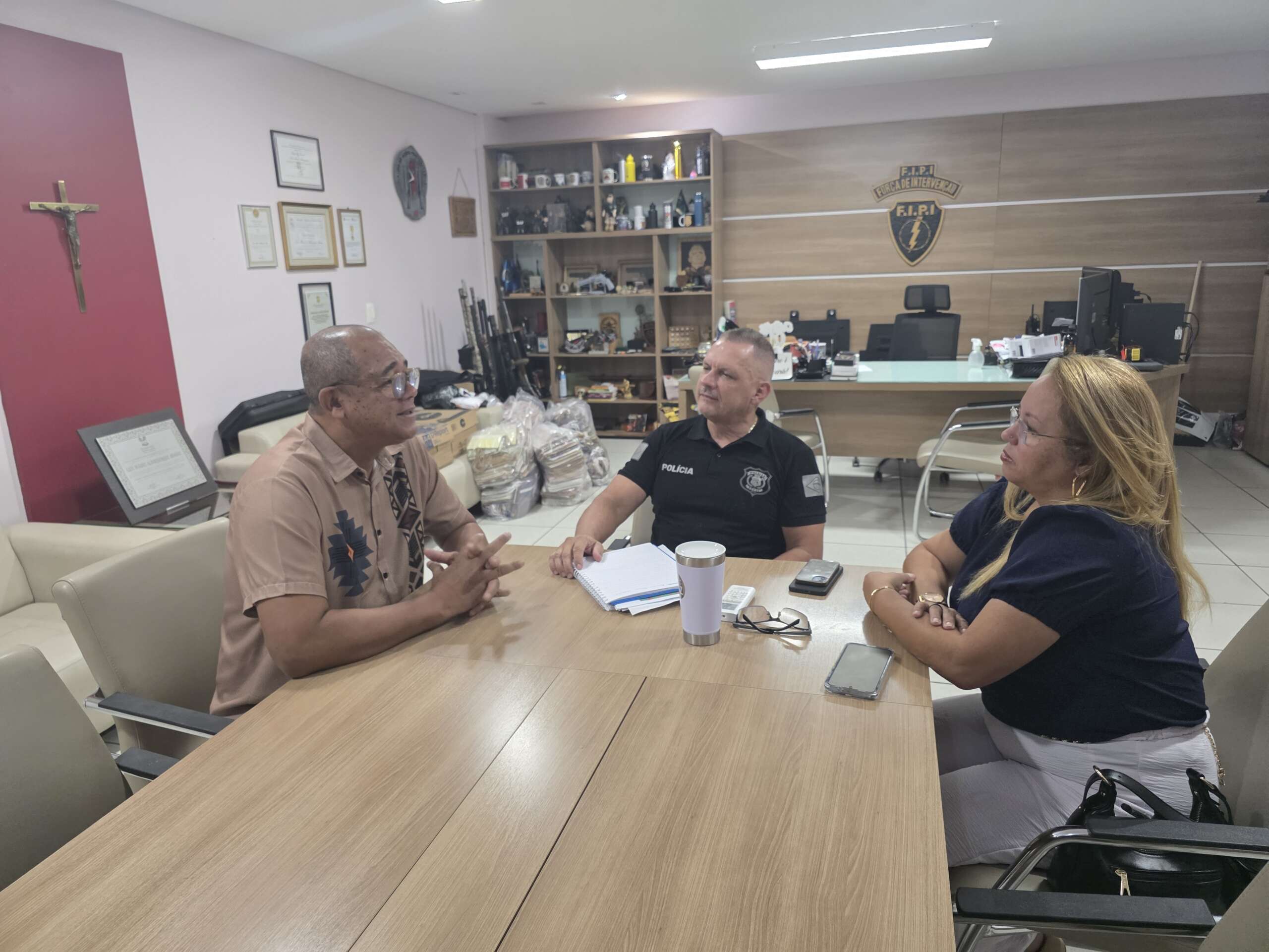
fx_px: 843
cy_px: 476
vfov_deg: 58.9
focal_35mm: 23
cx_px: 634
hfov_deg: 73.9
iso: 800
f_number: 1.7
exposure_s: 1/120
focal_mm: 6.3
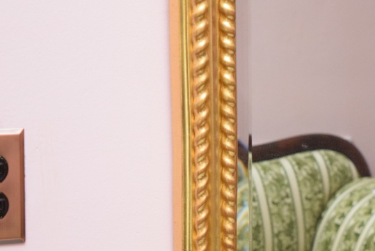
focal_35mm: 153
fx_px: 1594
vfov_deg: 9.0
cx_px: 321
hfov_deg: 13.3
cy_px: 203
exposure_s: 1/60
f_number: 5.6
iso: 2200
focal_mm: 55
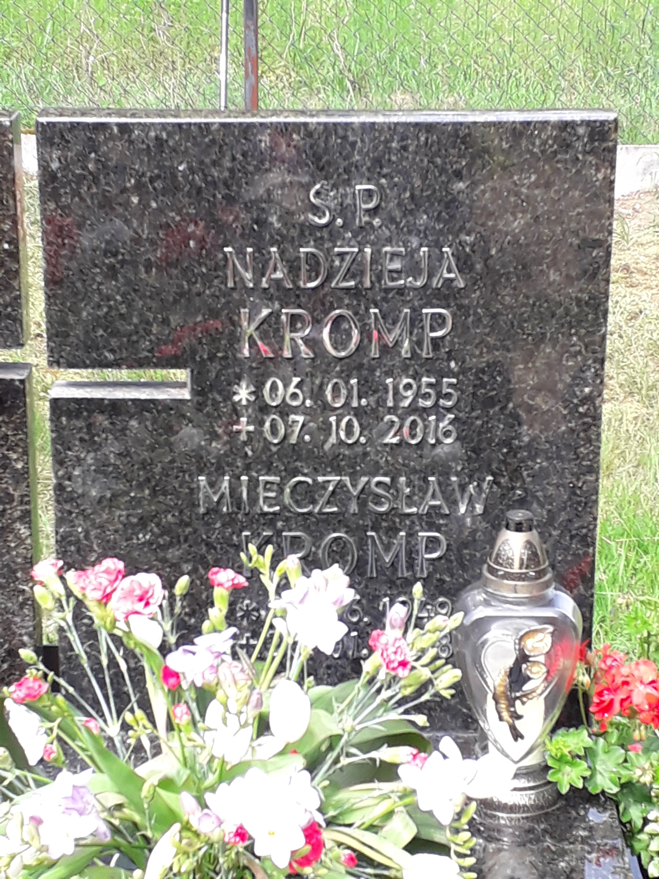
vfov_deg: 65.3
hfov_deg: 51.4
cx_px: 330
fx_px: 685
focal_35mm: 27
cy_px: 440
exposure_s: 1/371
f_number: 1.9
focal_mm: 3.6
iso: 40
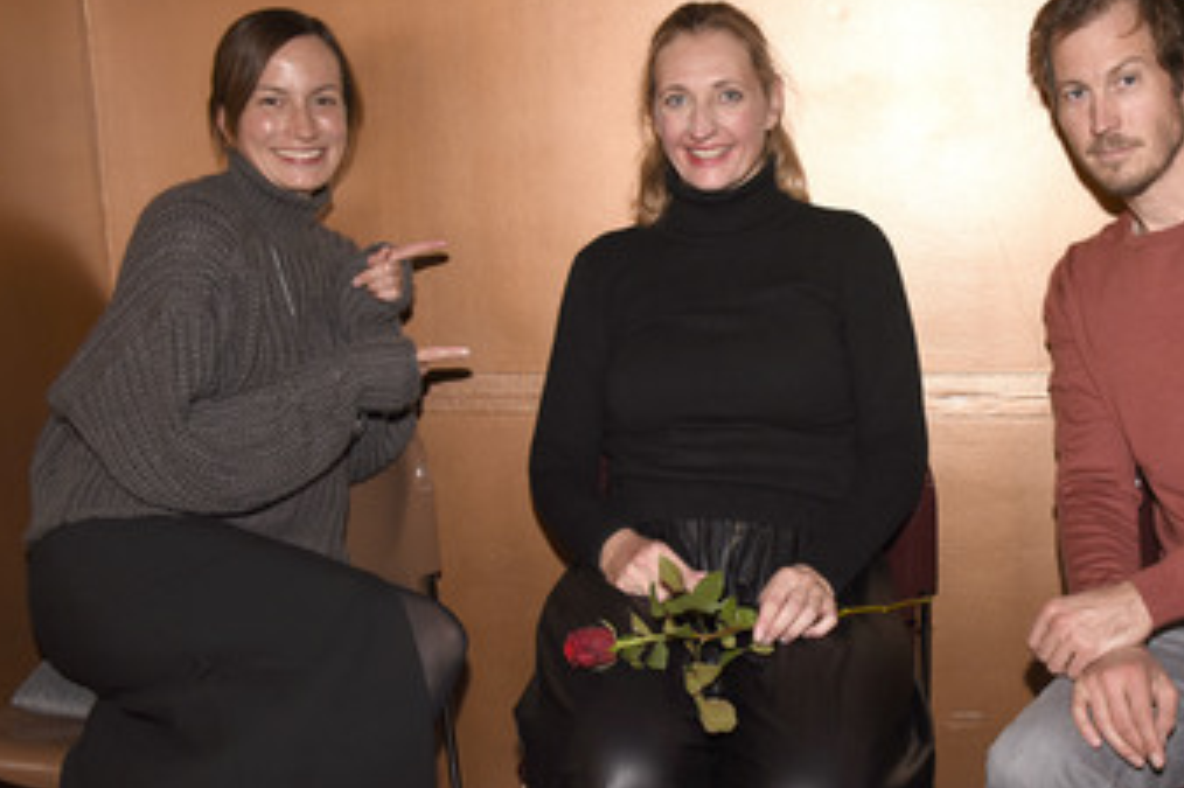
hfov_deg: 52.5
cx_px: 748
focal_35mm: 36
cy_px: 420
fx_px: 1183
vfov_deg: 36.8
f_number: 6.3
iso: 1600
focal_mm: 27
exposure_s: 1/125
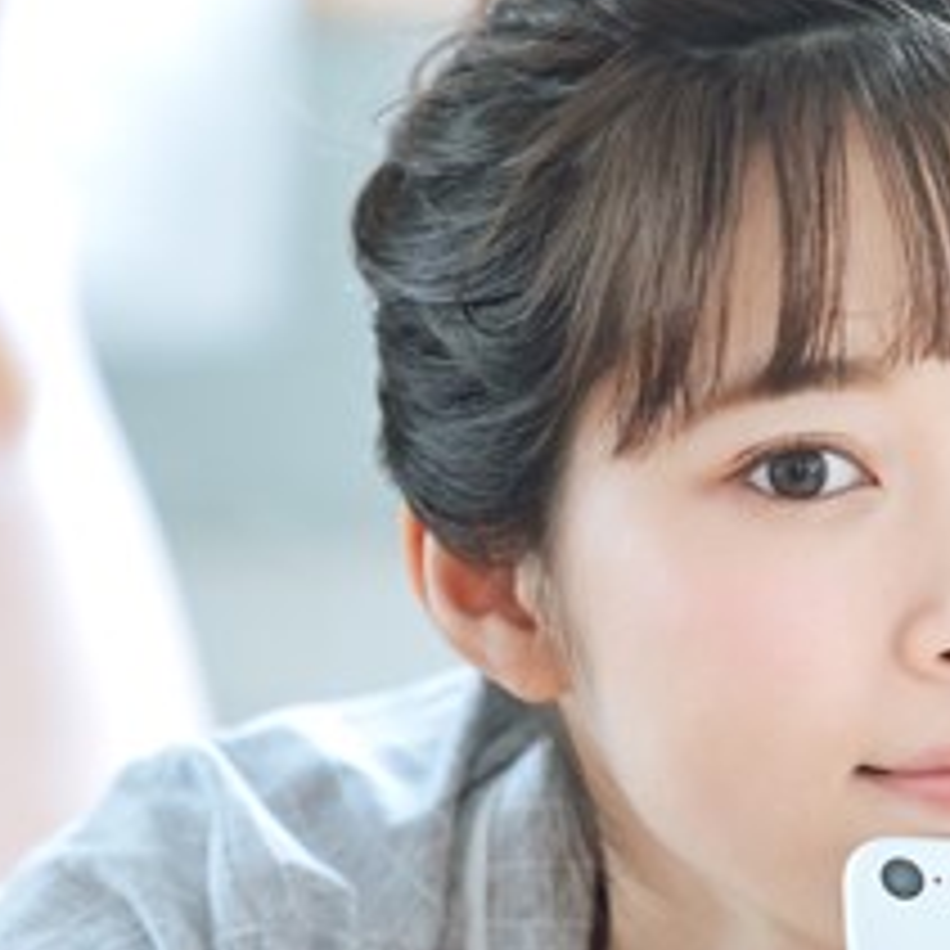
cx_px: 666
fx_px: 17978
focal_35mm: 579
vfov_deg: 3.0
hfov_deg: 3.0
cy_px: 594
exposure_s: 1/200
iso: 1400
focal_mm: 200
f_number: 2.8
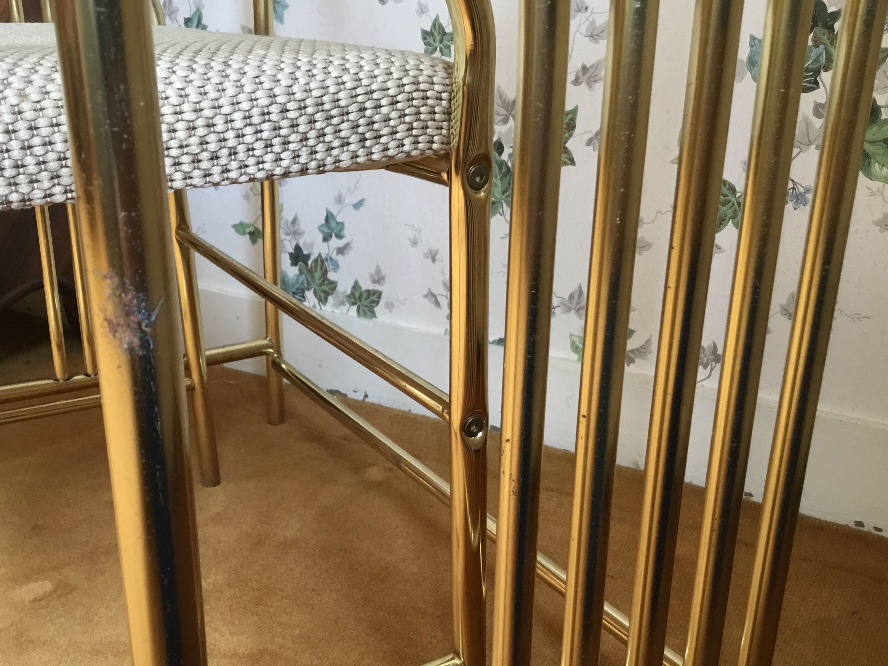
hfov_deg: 48.7
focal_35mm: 38
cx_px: 362
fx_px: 975
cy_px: 383
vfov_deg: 37.6
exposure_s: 1/33
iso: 100
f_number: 2.4
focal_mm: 3.3
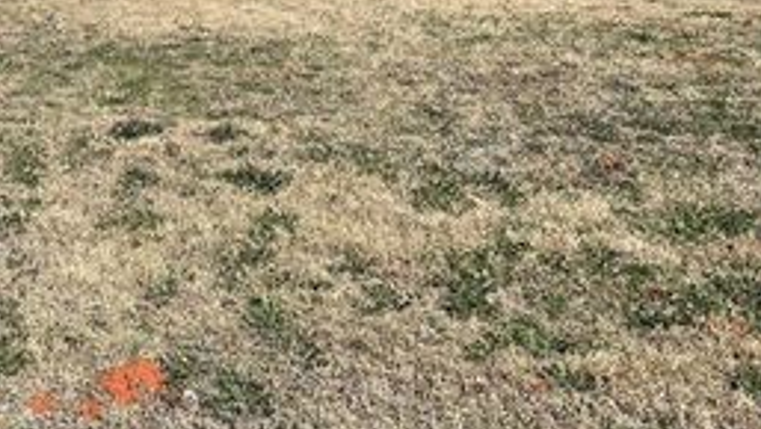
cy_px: -96
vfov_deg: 21.0
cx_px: 27
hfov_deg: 35.9
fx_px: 1070
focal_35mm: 53
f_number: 1.6
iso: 32
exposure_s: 1/4348
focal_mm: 5.1
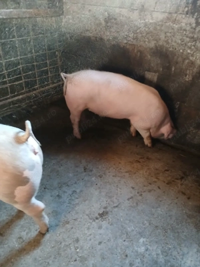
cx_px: 100
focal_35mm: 26
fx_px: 200
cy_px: 134
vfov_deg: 67.3
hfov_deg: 53.1
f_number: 1.8
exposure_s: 1/20
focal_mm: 3.98
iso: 500
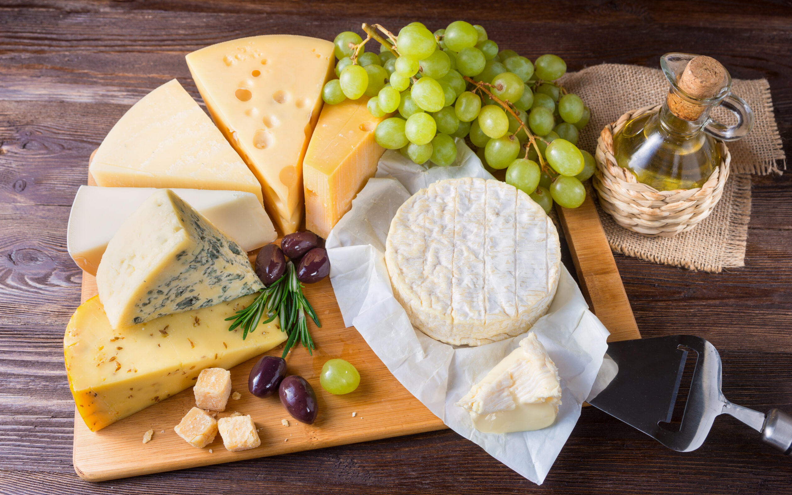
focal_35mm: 41
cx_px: 395
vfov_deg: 31.2
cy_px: 265
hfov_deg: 48.2
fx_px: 885
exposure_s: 1/200
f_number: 9.5
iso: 100
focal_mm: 40
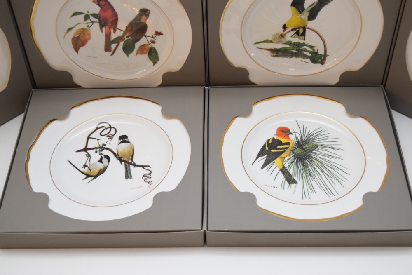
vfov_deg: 23.8
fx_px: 652
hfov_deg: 35.0
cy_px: 138
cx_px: 206
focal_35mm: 57
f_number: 4.8
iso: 1000
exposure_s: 1/60
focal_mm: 38
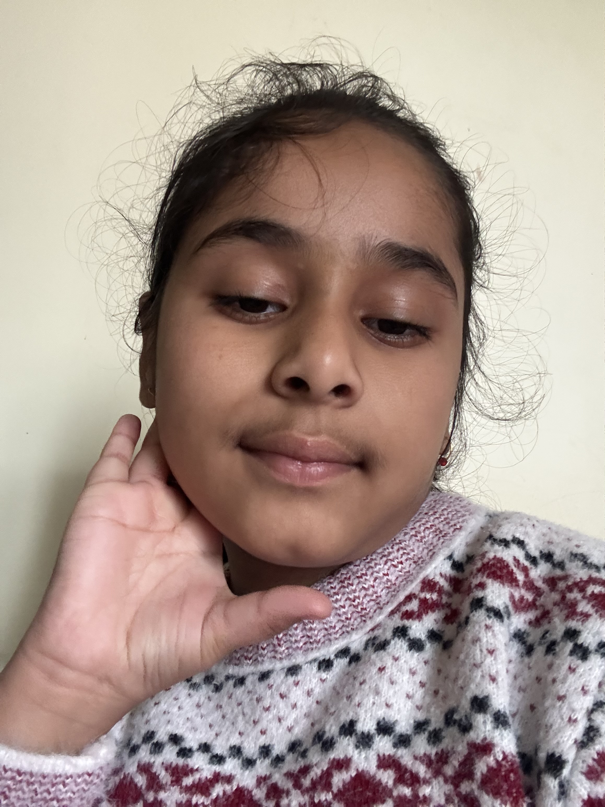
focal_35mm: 30
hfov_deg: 46.8
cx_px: 302
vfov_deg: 60.0
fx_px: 699
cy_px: 404
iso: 400
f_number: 1.9
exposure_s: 1/30
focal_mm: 2.69
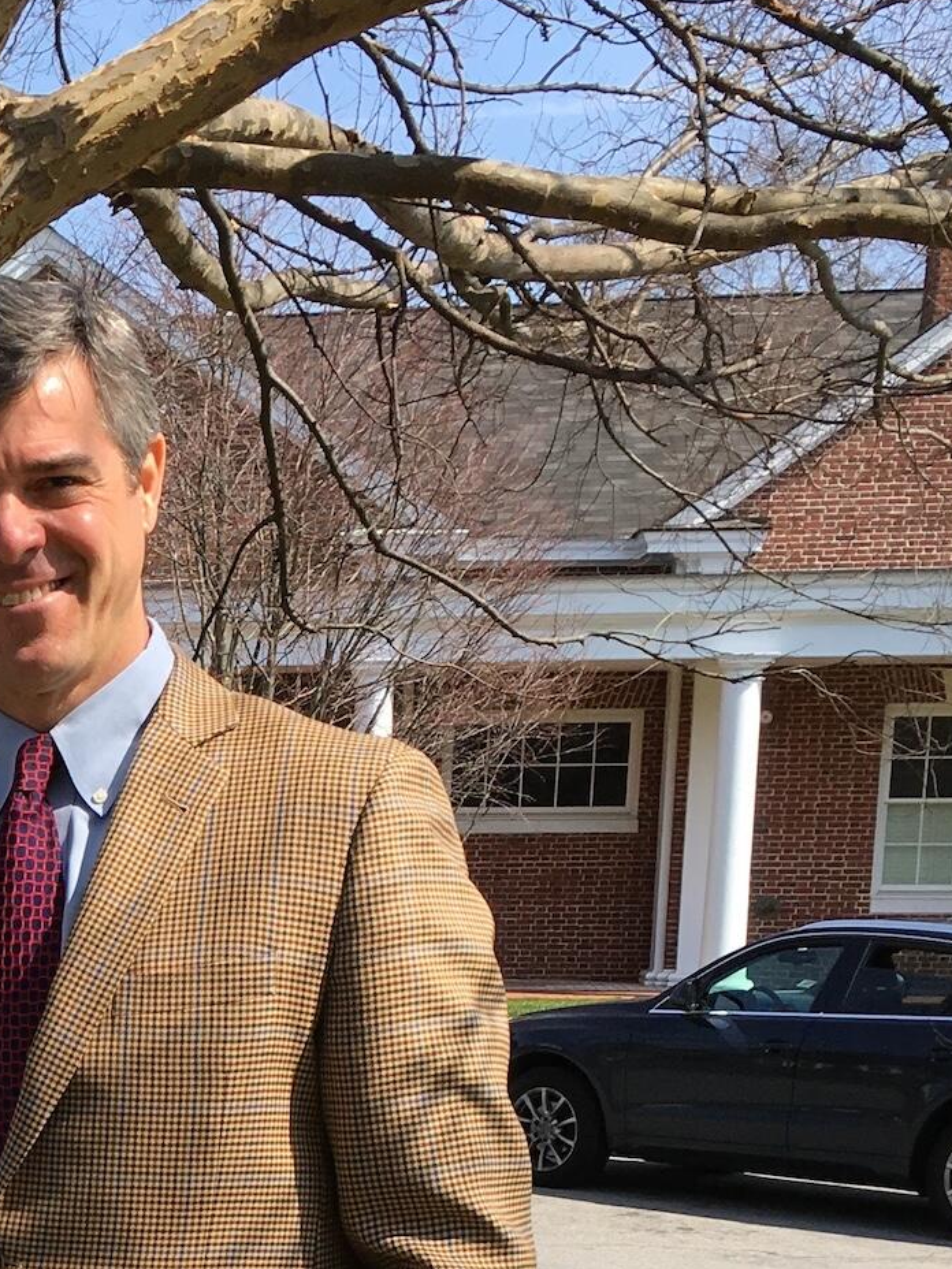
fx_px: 2934
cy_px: 1362
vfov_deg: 23.1
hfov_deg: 17.1
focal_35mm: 80
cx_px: -346
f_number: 2.2
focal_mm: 4.15
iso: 25
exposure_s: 1/1012
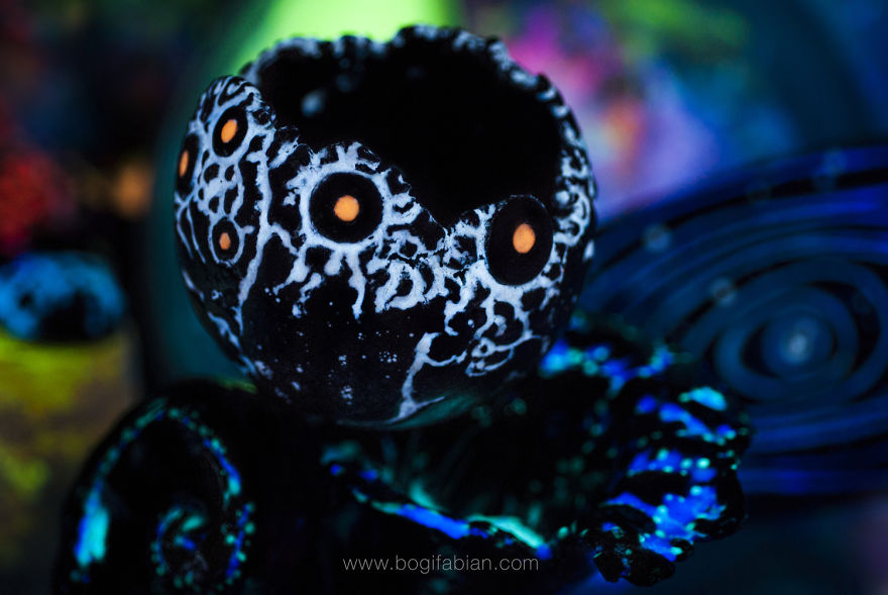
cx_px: 444
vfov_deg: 15.2
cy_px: 298
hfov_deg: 22.6
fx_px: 2223
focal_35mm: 90
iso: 250
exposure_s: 1/6
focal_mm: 60
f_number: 3.2
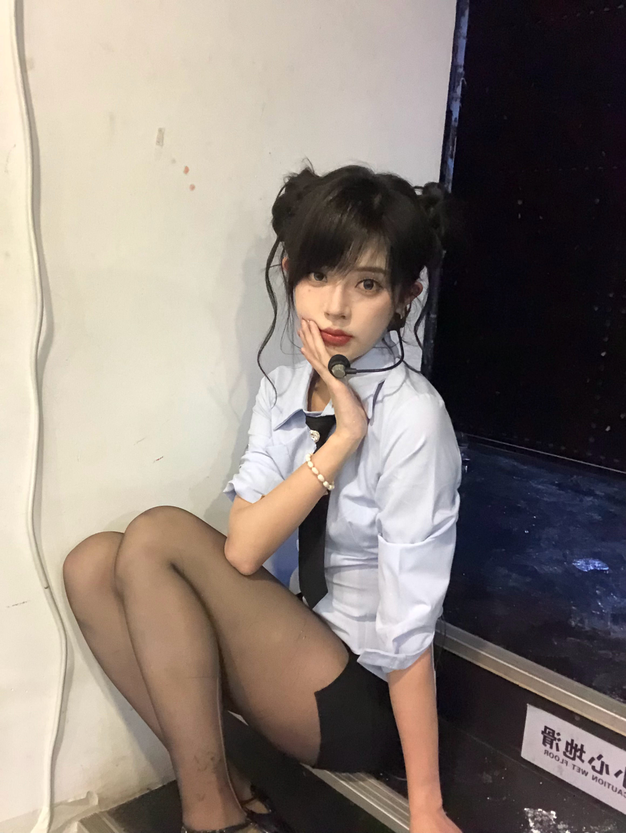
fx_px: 771
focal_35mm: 32
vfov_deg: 56.8
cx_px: 313
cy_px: 416
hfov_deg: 44.2
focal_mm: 2.87
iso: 640
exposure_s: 1/33
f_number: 2.2
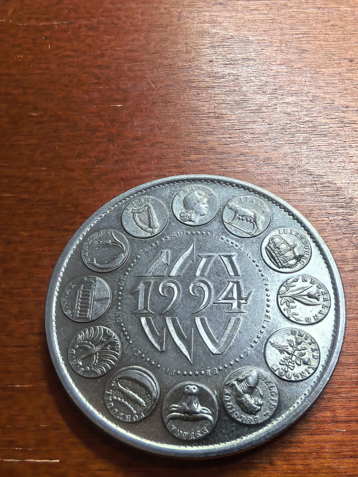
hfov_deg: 46.8
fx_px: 414
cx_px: 190
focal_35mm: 30
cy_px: 295
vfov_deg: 59.3
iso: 200
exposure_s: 1/100
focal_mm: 1.68
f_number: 2.2
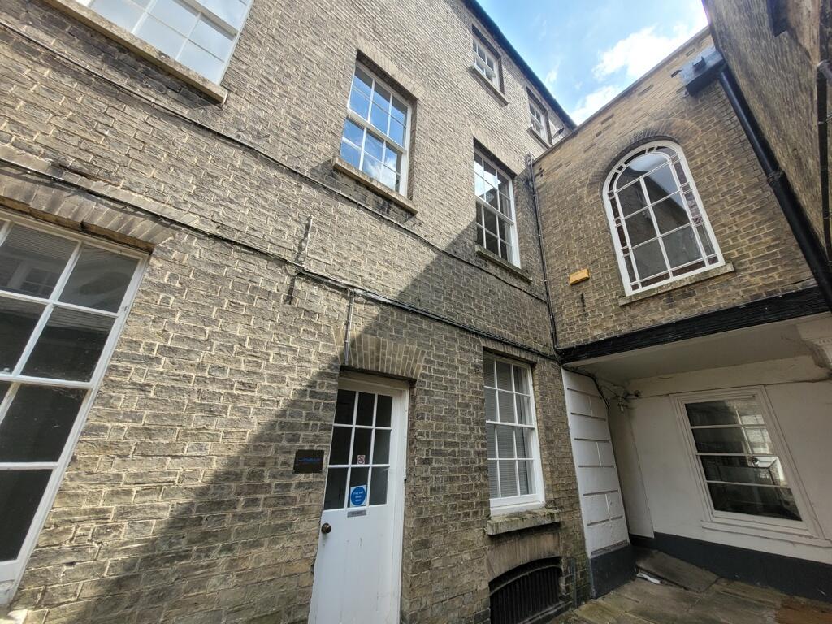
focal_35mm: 13
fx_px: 312
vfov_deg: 89.9
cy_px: 312
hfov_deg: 106.2
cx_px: 416
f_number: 2.2
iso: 40
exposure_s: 1/439
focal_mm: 1.74
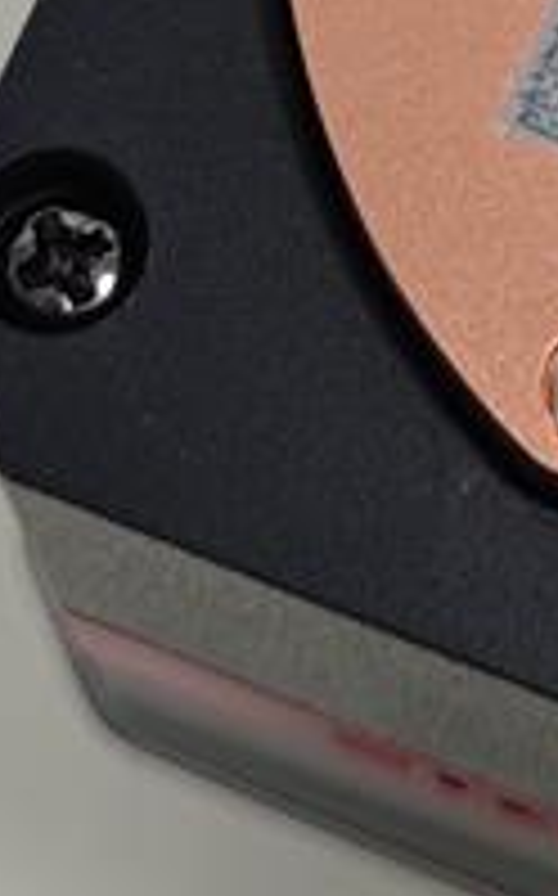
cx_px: 747
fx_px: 4877
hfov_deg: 6.5
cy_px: -389
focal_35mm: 200
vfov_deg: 10.2
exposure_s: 1/100
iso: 55
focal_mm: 6.78
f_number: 1.85
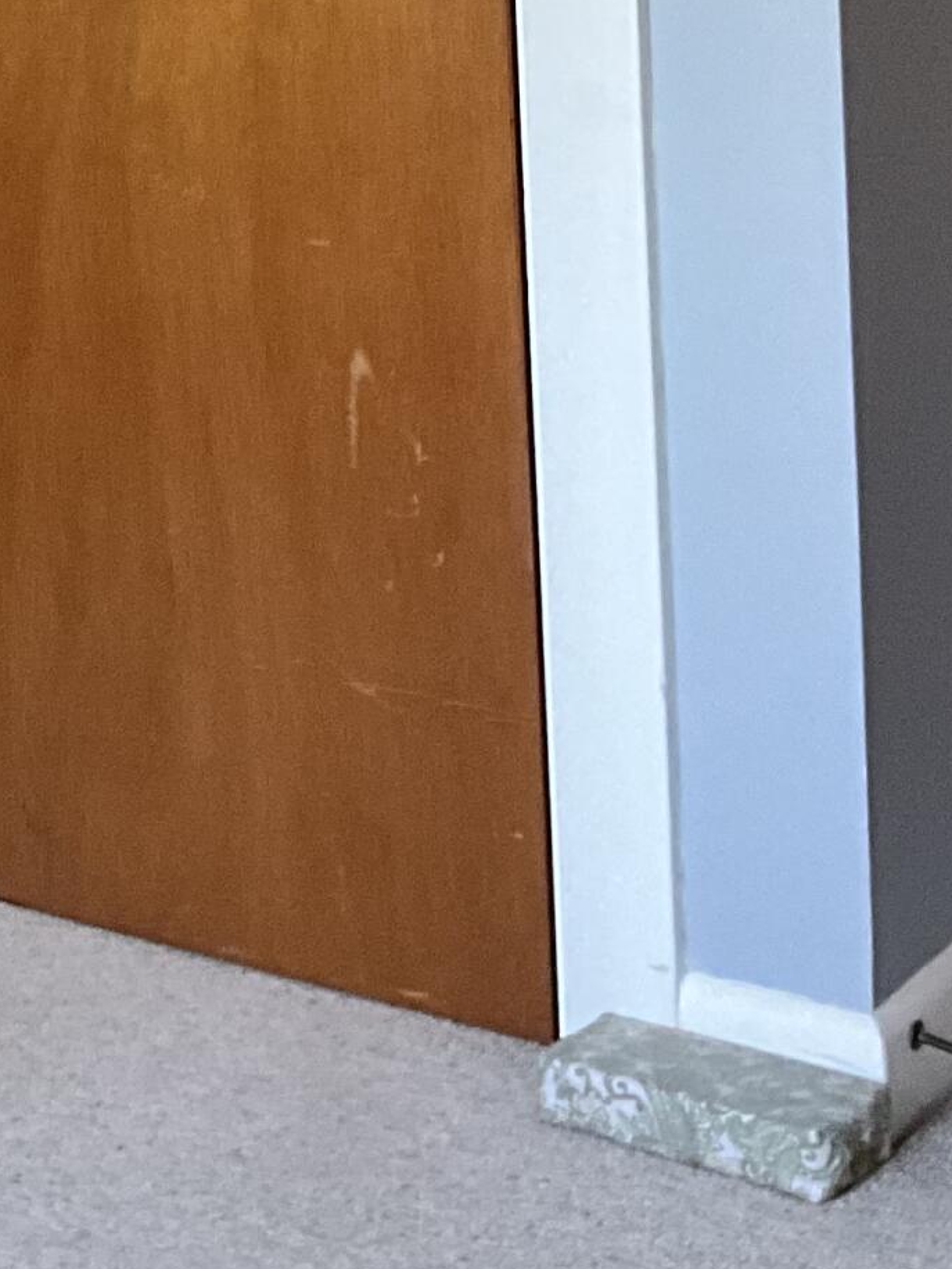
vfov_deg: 19.7
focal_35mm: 95
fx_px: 3484
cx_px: -568
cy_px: -157
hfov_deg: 14.3
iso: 250
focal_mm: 3
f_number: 1.8
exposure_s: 1/60
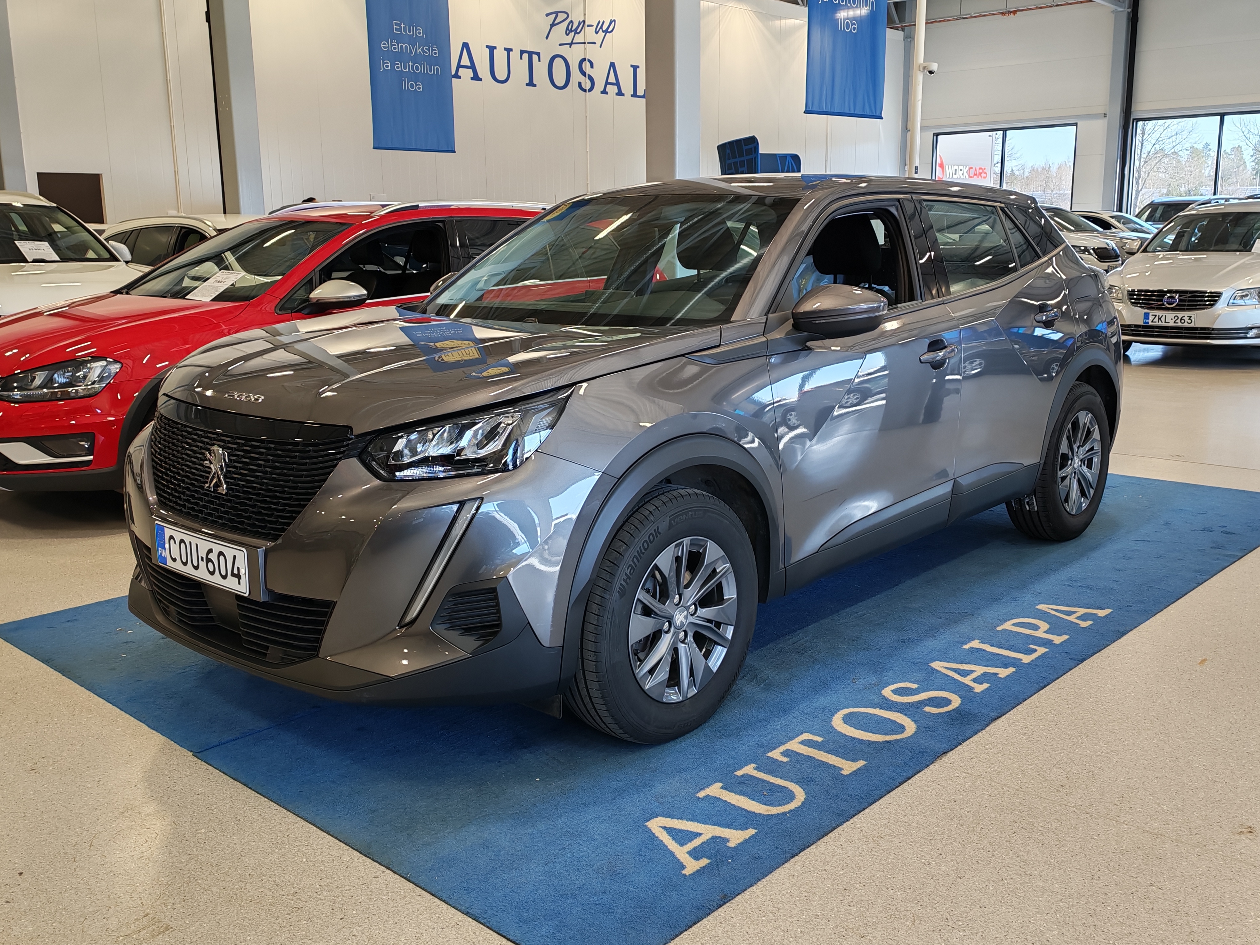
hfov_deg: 54.0
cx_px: 630
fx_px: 1238
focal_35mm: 34
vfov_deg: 41.8
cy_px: 472
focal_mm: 6.12
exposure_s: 1/100
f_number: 1.9
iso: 100
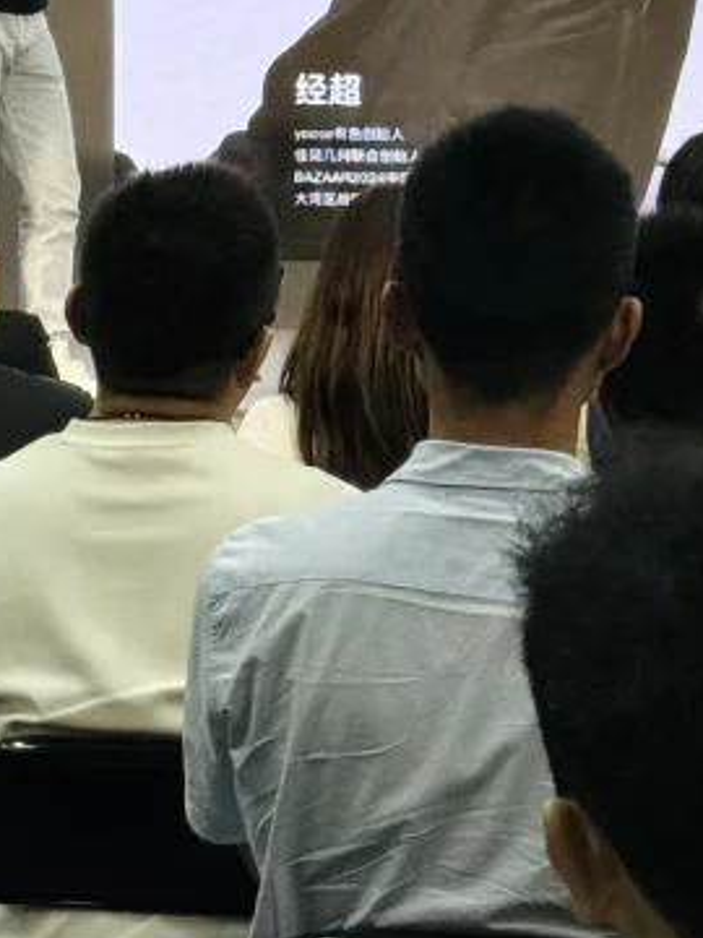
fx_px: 5199
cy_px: 76
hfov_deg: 7.7
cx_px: 352
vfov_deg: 10.2
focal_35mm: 192
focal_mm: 6.76
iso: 64
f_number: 1.78
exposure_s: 1/139
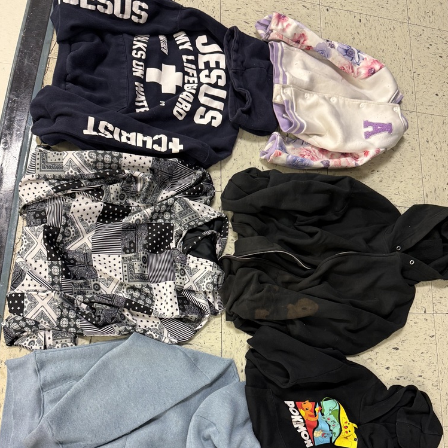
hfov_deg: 55.6
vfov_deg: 54.9
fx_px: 425
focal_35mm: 29
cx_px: 227
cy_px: 284
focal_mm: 6.76
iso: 250
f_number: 1.78
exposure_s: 1/60
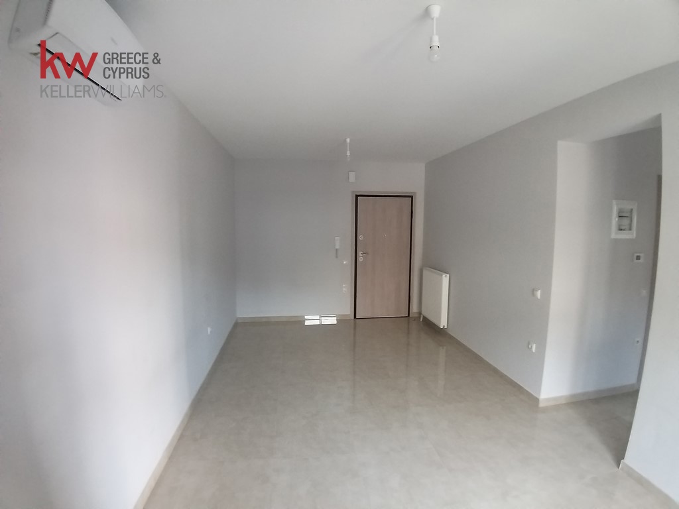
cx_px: 340
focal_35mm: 18
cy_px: 254
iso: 200
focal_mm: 1.87
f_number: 2.4
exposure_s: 1/33
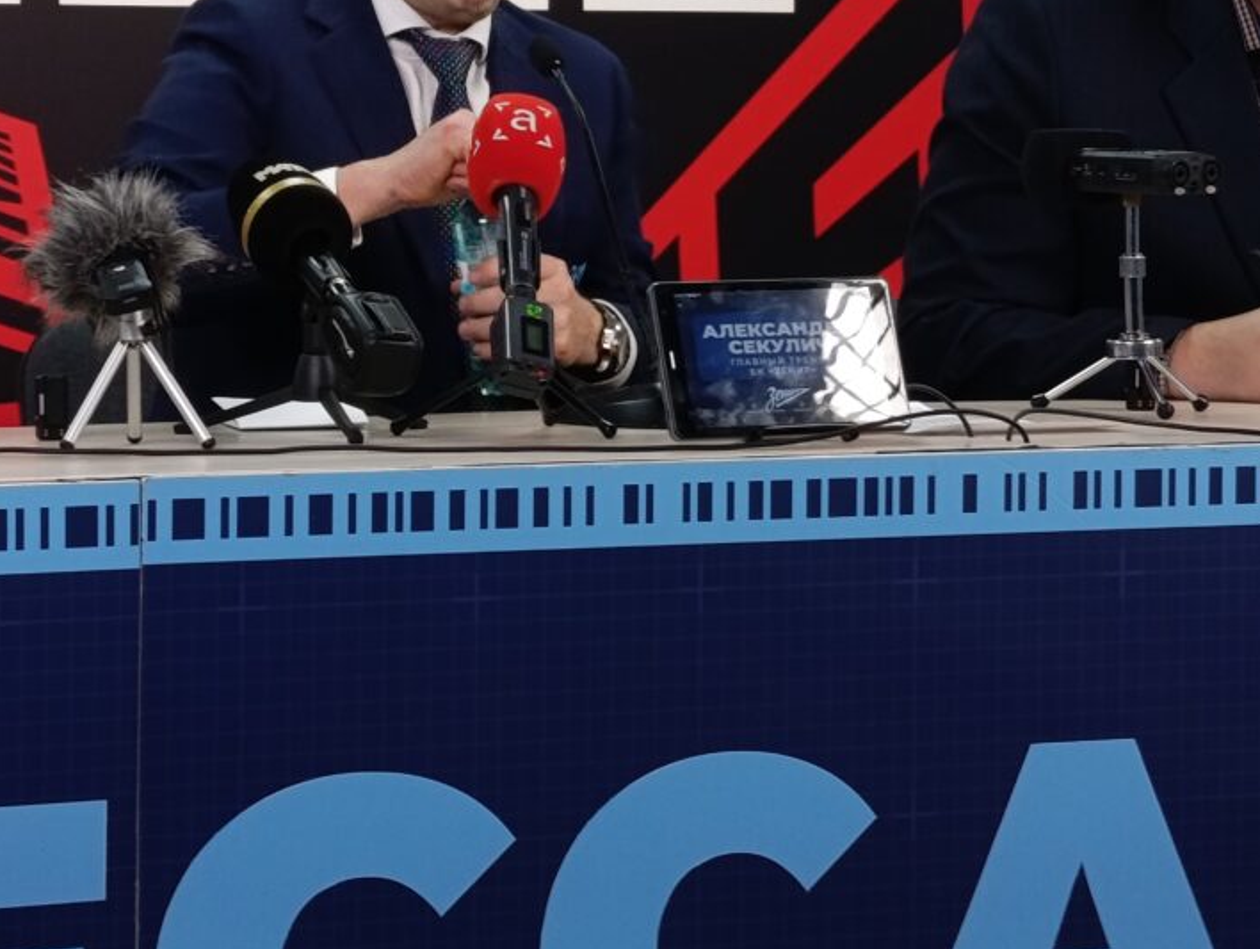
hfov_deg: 14.8
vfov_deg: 11.2
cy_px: 273
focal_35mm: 133
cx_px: 589
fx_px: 4848
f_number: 1.65
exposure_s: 1/99.9
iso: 393
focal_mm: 6.11
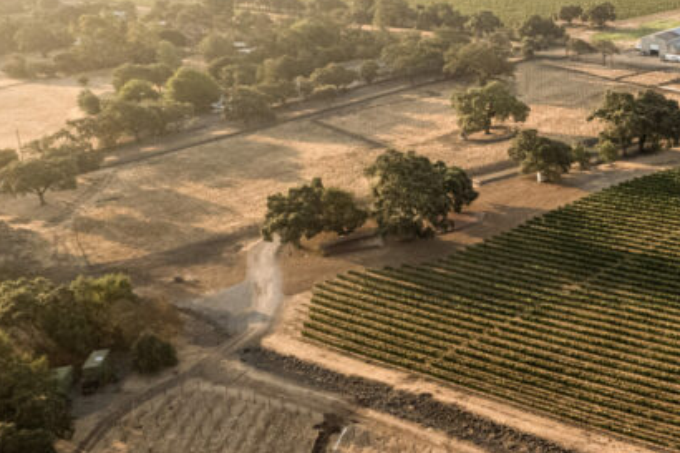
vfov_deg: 24.1
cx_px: 788
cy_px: 76
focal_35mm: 55
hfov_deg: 31.3
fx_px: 1038
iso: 400
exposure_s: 1/80
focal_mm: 8.38
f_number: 2.8
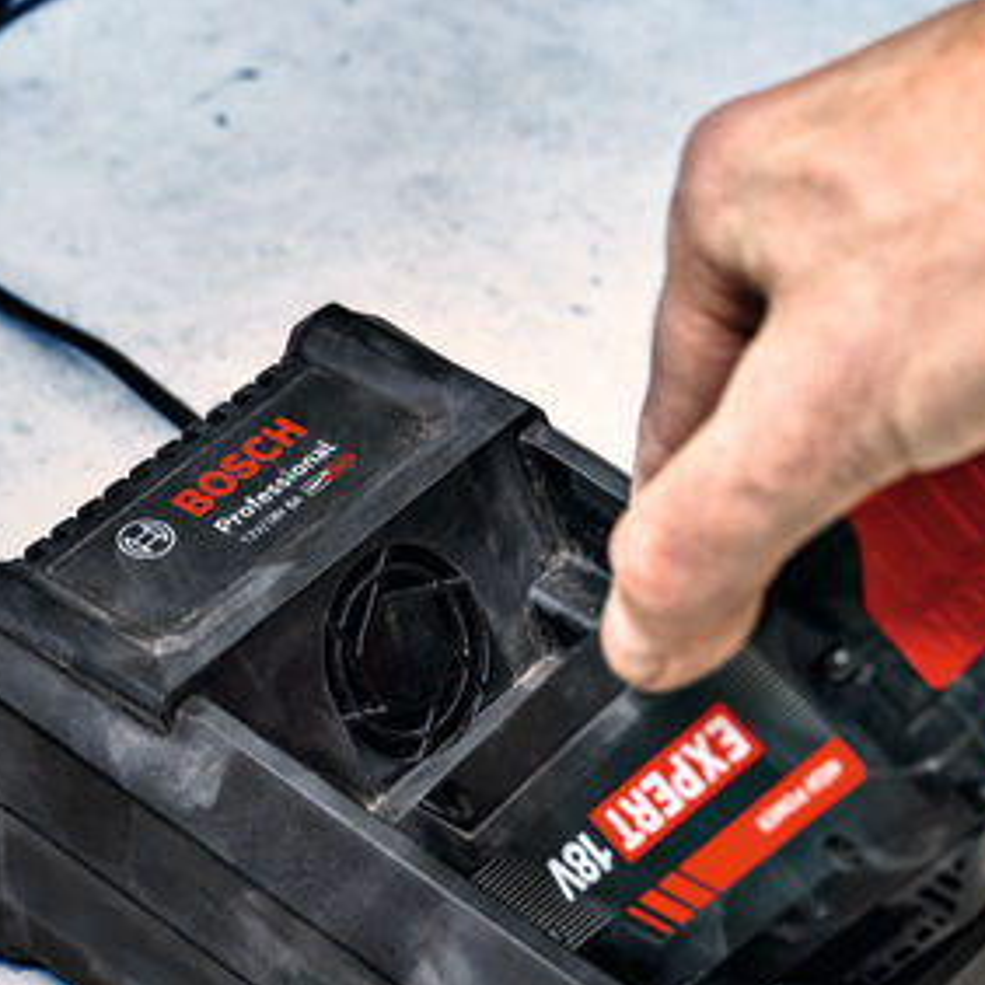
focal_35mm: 142
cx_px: 419
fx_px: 4571
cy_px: 728
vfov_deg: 12.3
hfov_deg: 12.3
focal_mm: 59
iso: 400
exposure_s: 1/50
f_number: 5
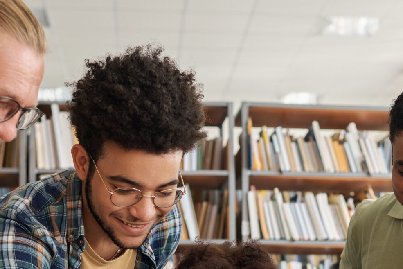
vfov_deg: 14.6
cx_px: 279
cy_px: 310
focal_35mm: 91
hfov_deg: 22.3
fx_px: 1019
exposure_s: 1/160
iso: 320
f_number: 3.2
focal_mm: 35
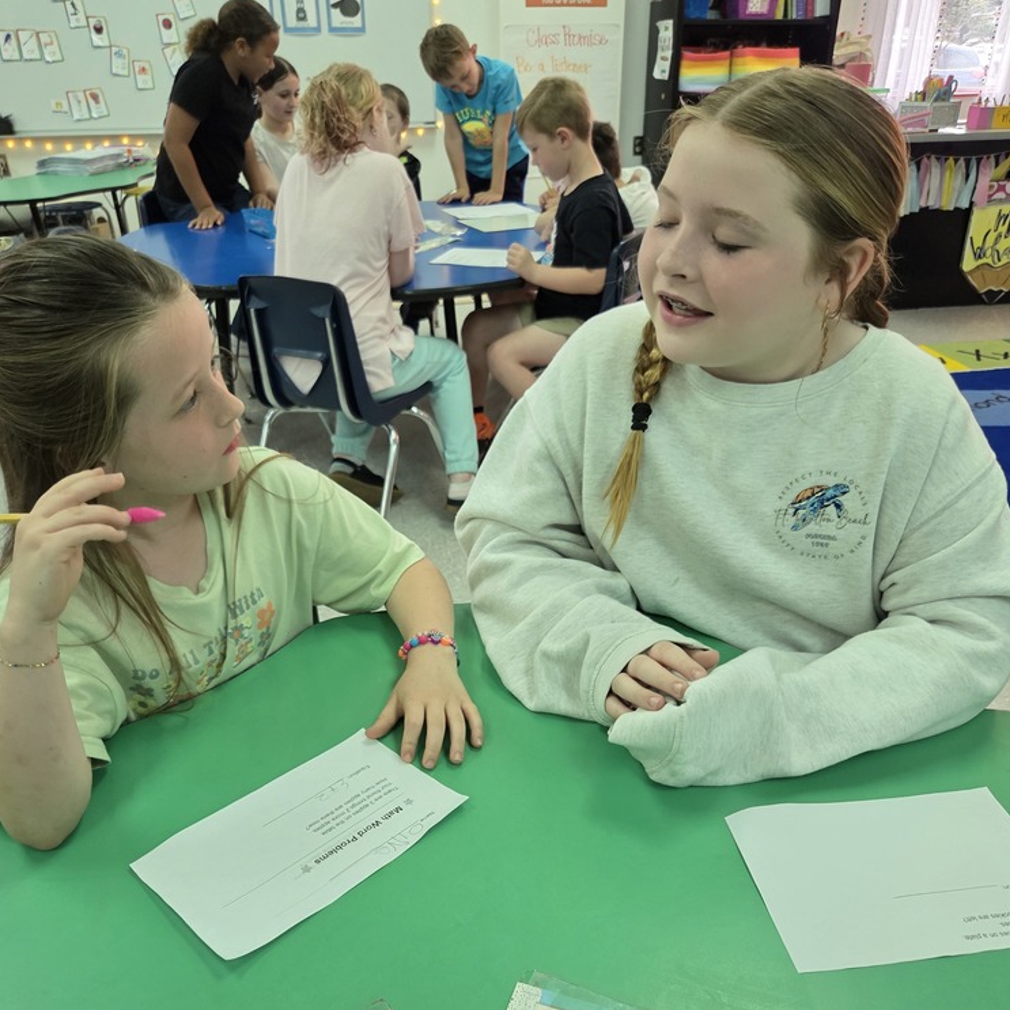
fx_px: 924
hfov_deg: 57.3
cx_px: 502
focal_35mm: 28
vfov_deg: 56.7
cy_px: 620
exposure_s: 1/120
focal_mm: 5.4
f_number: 1.8
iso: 400
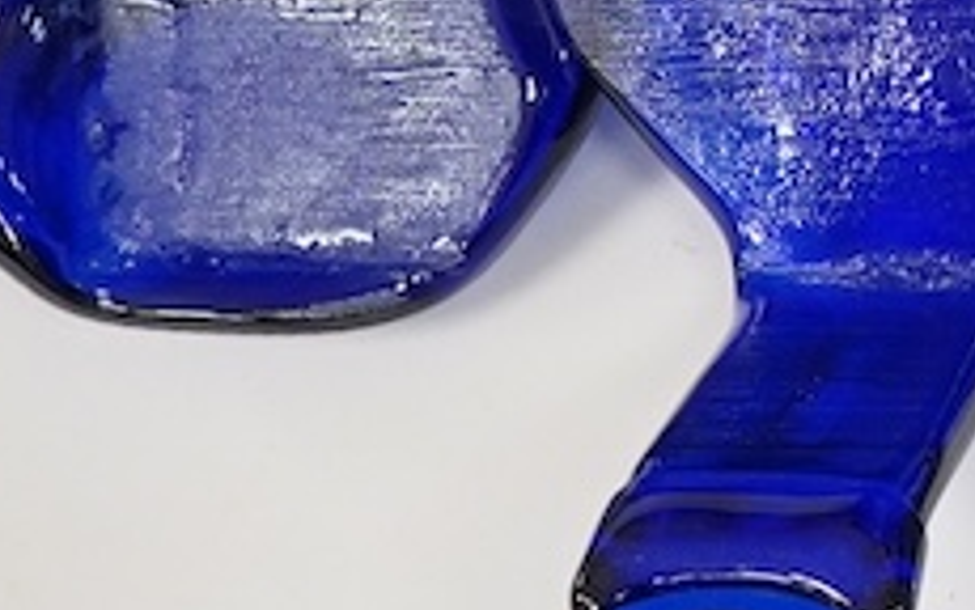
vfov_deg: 5.8
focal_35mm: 224
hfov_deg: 8.8
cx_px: 1982
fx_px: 5955
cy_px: -474
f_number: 4
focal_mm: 30
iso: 2500
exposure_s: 1/200
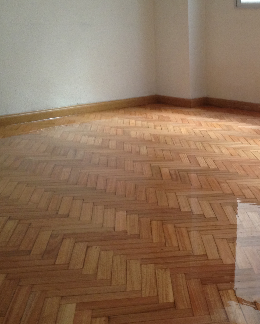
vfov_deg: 31.3
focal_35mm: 60
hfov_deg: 24.2
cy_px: 198
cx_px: 265
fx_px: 577
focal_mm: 4.28
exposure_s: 1/20
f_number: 2.4
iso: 125
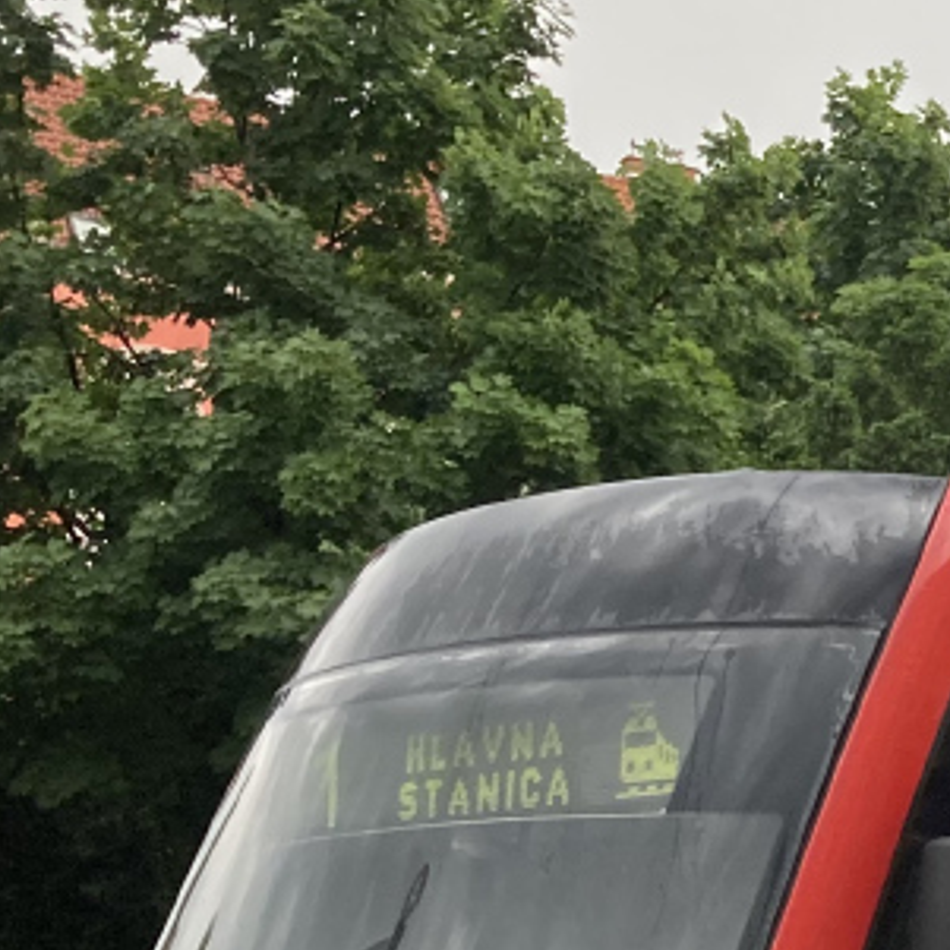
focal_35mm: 107
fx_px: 3322
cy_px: 876
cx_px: 1559
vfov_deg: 16.0
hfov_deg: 14.8
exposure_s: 1/121
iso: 64
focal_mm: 3.99
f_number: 1.8
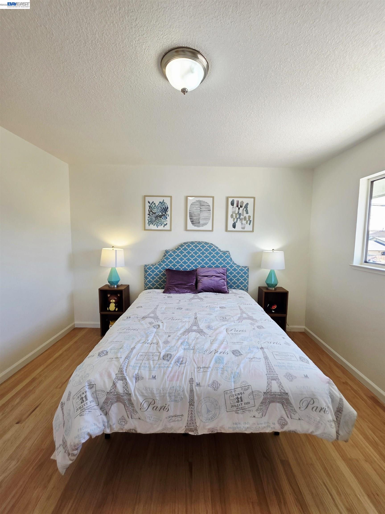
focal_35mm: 13
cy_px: 257
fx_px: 193
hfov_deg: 89.9
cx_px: 192
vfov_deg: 106.2
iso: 40
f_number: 1.9
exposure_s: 1/120
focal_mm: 2.2
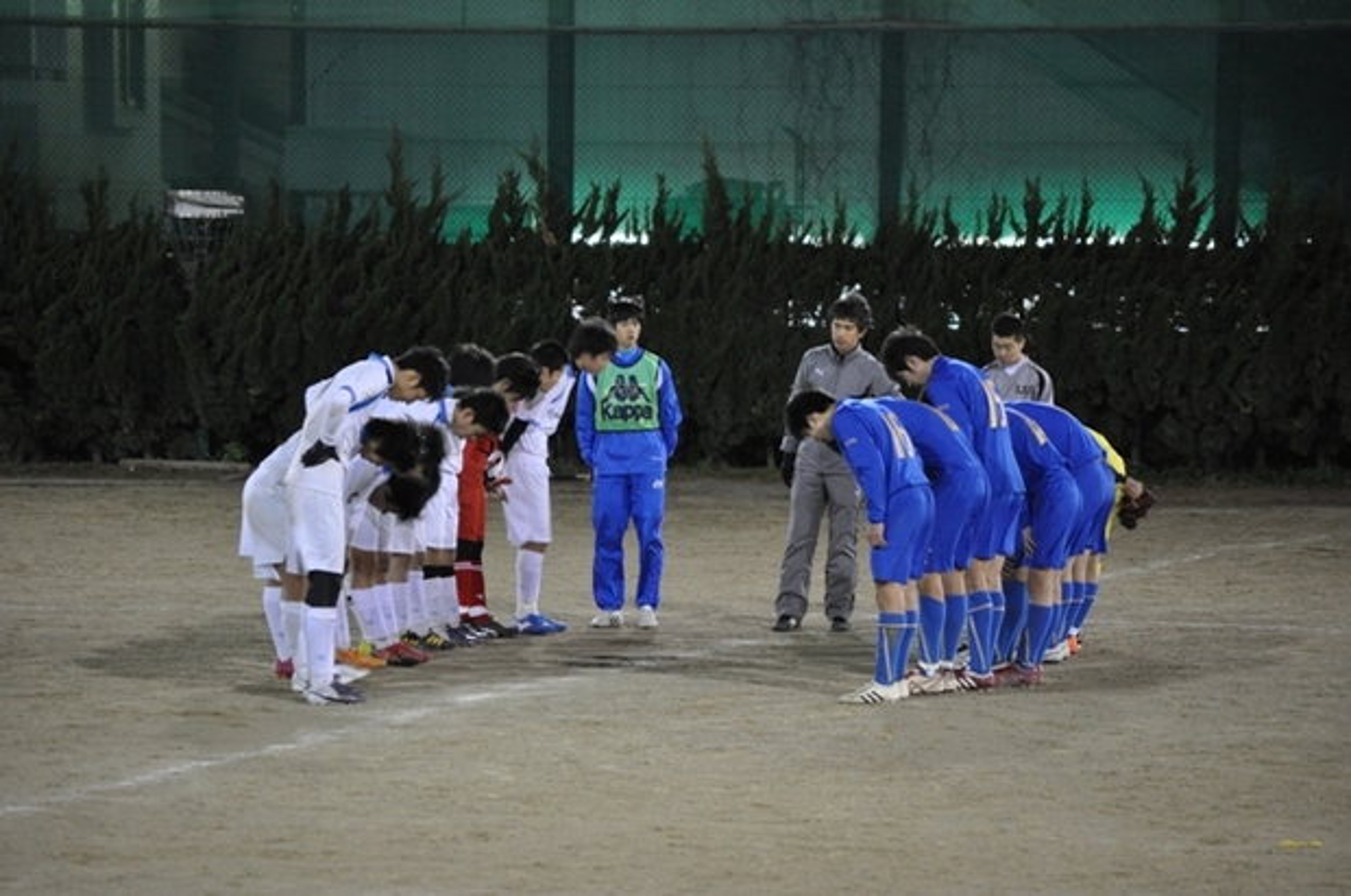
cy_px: 448
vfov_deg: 7.3
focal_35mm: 188
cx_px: 676
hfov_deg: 11.0
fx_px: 7024
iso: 1600
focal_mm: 125
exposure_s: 1/25
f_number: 4.8
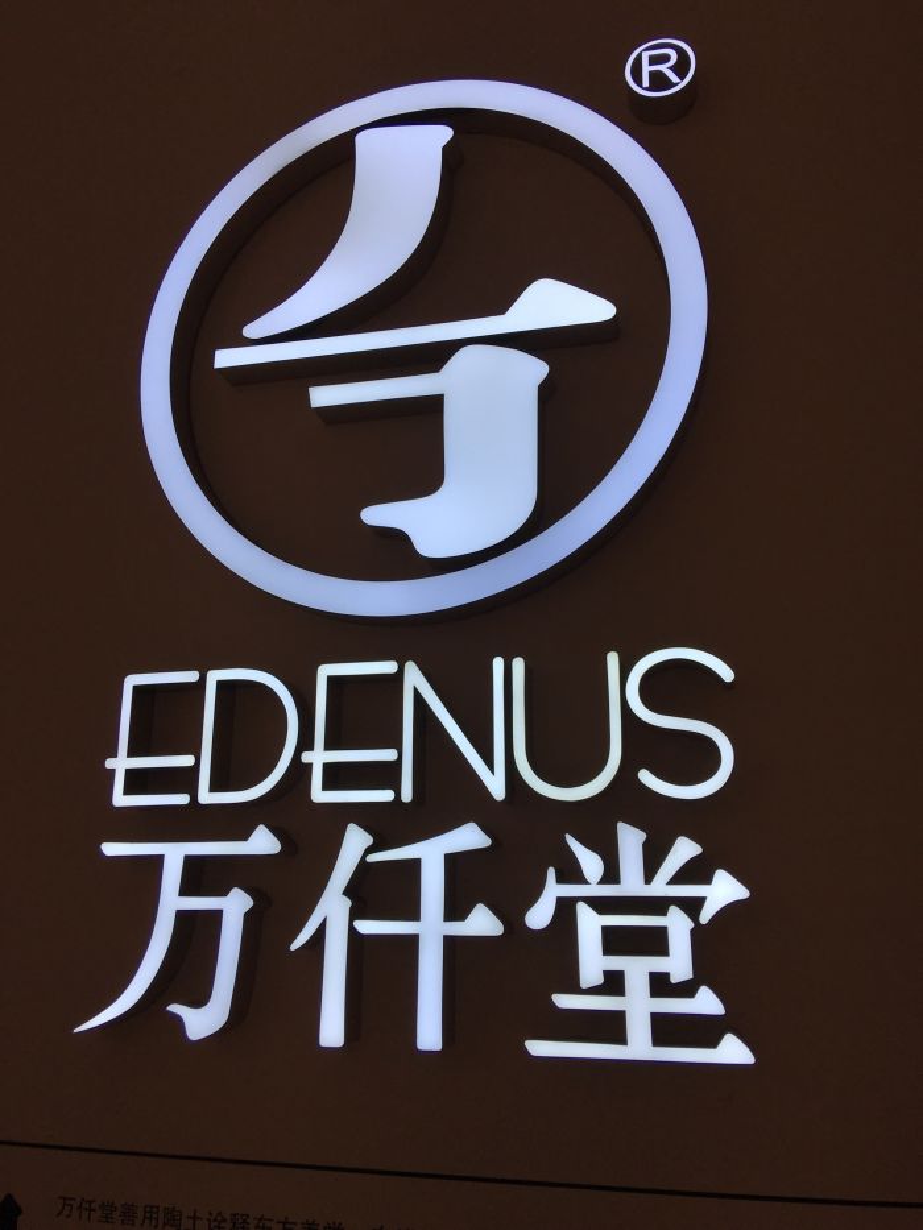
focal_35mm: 29
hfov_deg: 48.2
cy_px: 615
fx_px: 1031
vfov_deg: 61.7
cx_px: 462
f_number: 2.2
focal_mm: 4.15
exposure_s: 1/538
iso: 25
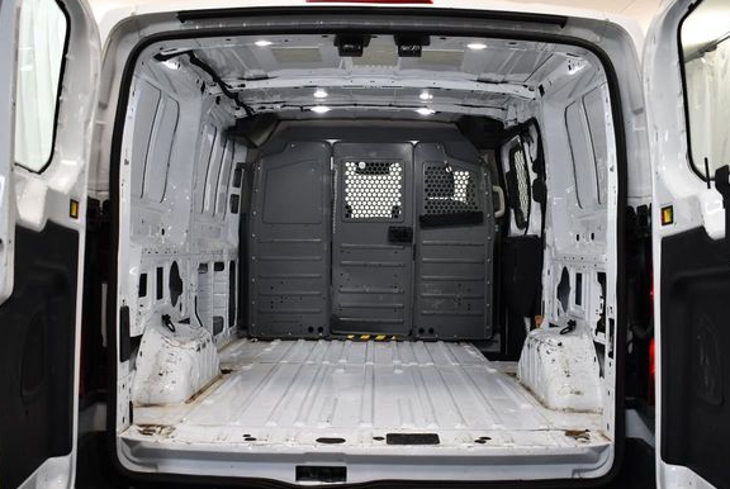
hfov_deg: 48.4
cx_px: 373
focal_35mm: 40
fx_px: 812
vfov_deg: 33.5
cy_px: 262
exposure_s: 1/200
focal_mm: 18
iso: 800
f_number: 3.5
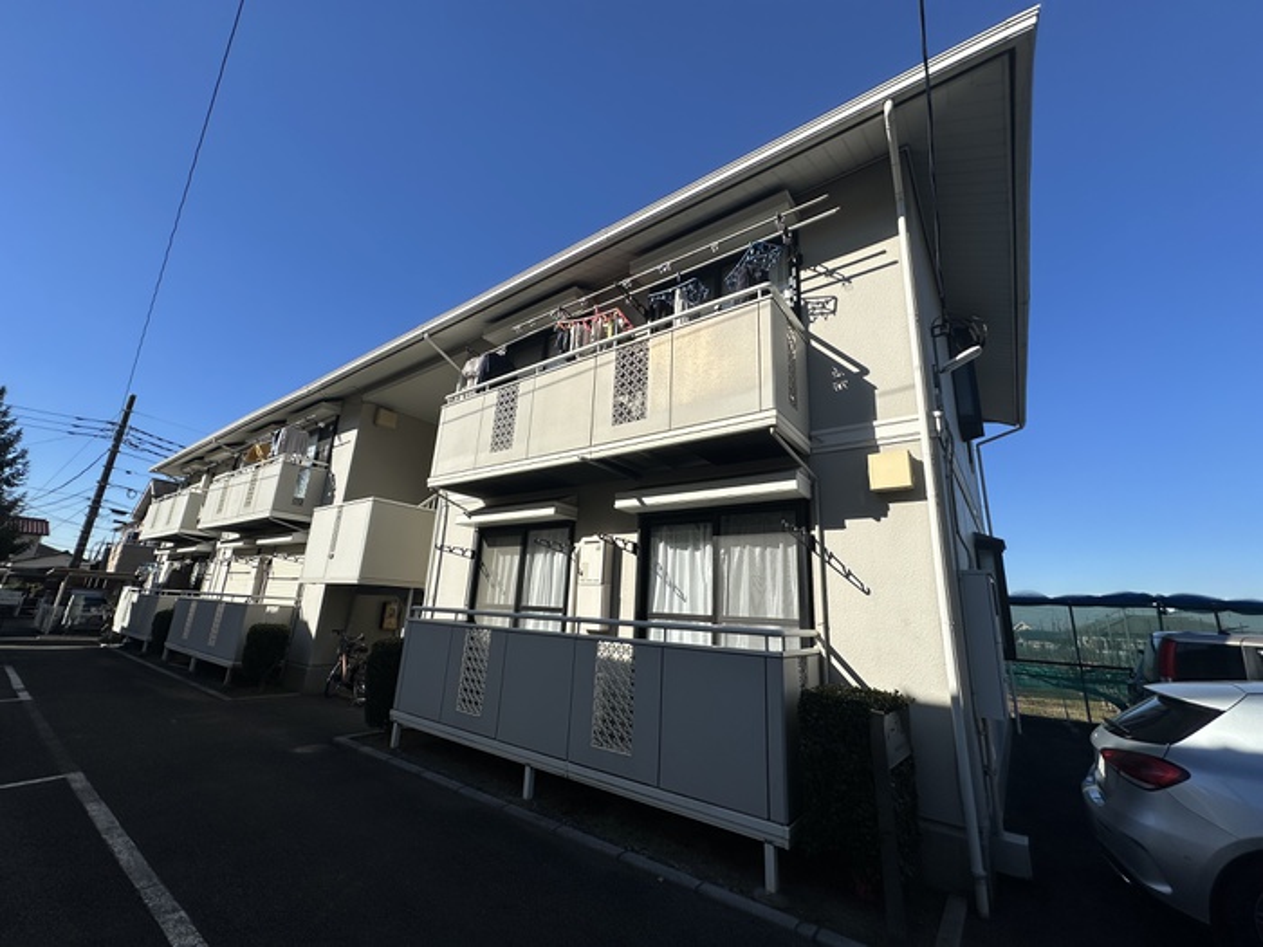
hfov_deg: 102.1
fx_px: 511
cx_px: 632
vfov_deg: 85.7
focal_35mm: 14
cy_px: 474
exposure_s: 1/3205
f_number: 2.2
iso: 40
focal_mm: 2.22
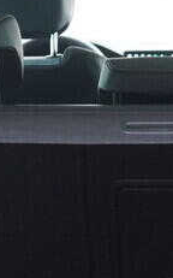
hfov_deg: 8.0
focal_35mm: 163
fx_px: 1232
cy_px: 316
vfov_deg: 12.6
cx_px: 159
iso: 640
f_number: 2.8
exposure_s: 1/40
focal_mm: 24
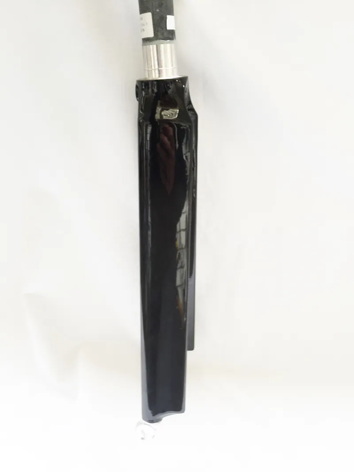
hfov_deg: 48.2
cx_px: 177
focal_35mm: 29
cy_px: 236
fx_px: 395
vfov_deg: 61.6
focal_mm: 4.15
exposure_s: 1/50
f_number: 2.2
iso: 32
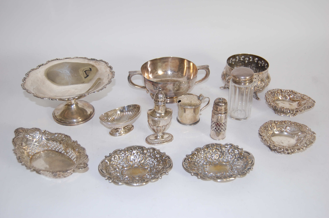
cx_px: 164
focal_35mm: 42
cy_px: 109
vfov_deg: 31.8
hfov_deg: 46.4
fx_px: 383
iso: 400
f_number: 4.2
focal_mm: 28
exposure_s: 1/60
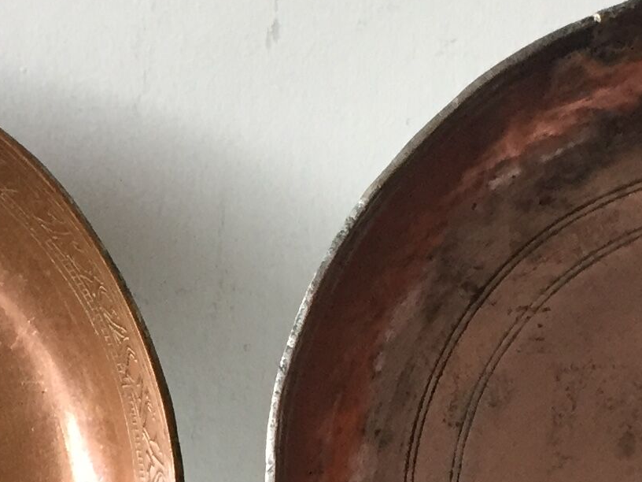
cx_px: 244
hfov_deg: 17.0
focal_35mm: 116
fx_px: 2151
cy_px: 538
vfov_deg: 12.5
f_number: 2.2
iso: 160
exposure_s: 1/33
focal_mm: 4.15
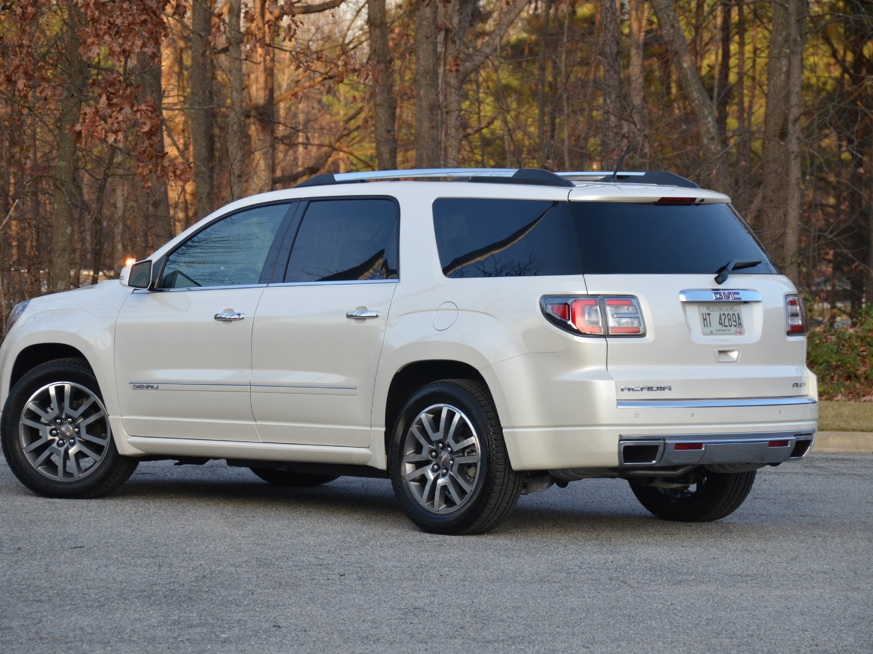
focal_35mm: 156
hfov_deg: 12.7
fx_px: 3922
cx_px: 413
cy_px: 327
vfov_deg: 9.5
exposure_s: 1/500
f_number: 5.3
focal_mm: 95
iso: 800
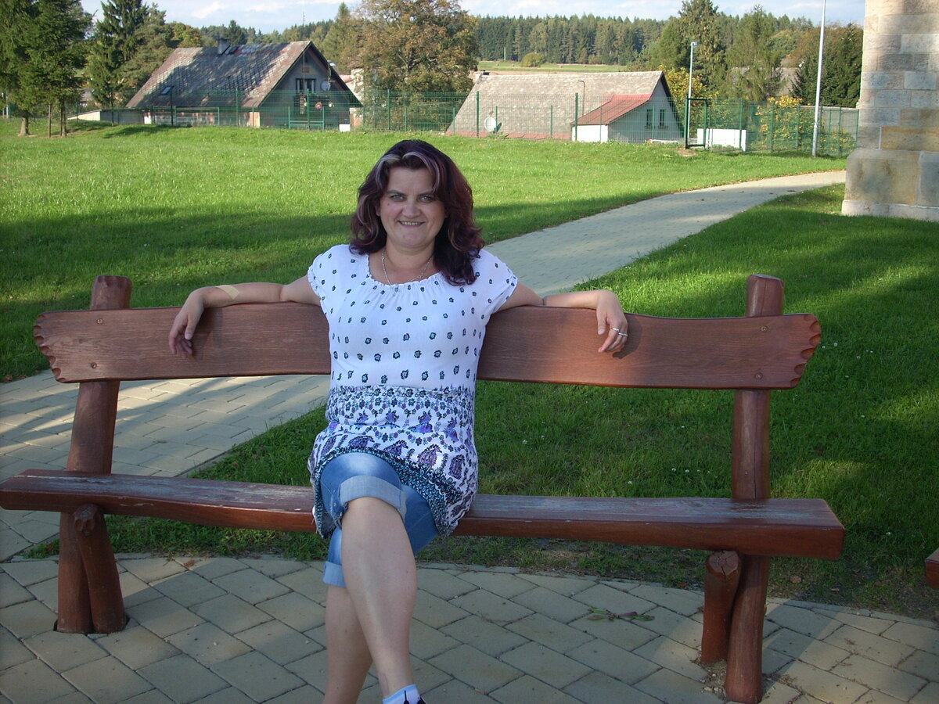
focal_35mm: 37
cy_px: 352
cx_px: 470
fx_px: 1004
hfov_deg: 50.1
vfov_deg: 38.7
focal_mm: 6.2
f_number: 2.8
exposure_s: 1/354
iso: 64
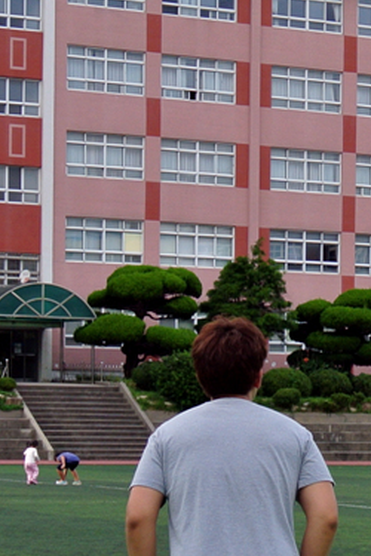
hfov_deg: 9.2
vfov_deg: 13.8
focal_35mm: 147
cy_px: 537
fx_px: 2272
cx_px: 405
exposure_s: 1/250
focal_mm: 16.1
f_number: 4.2
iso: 110
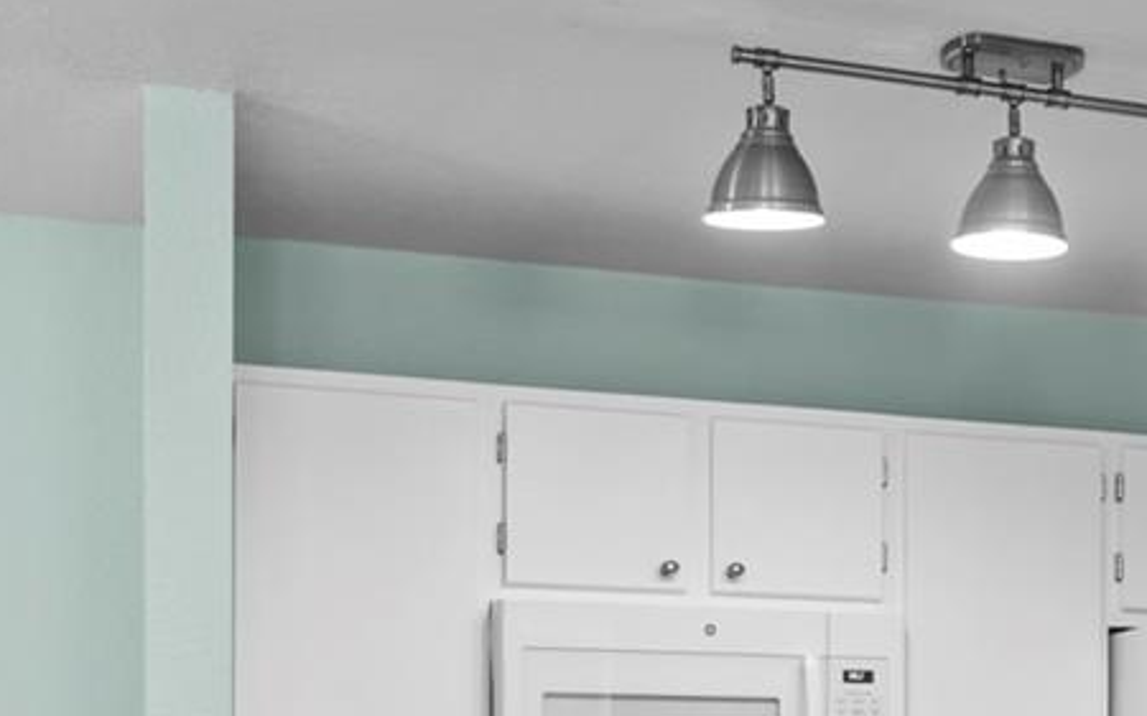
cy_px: 877
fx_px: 1813
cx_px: 844
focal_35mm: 58
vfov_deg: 20.8
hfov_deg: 34.5
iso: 100
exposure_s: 1/6
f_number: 2.8
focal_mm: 11
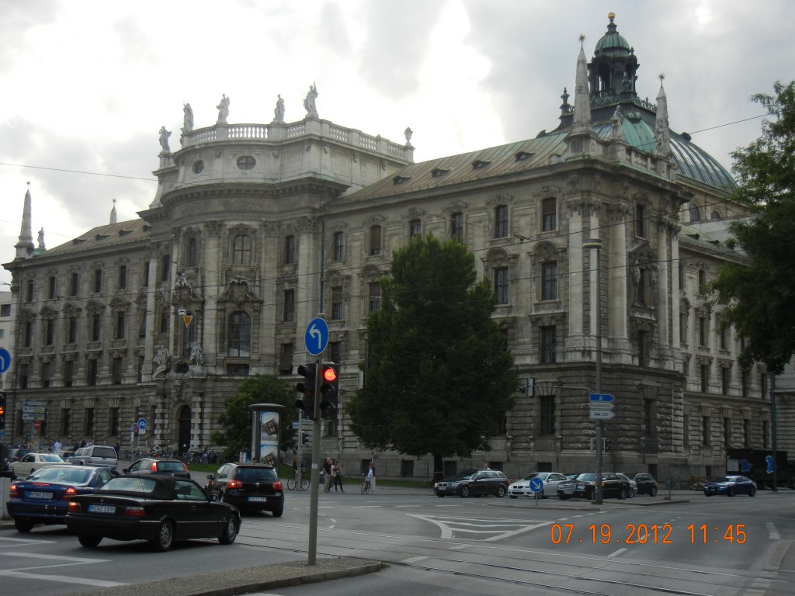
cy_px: 298
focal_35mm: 52
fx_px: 1194
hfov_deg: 36.8
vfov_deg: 28.0
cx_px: 398
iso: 160
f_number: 3.9
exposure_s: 1/464
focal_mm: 9.3
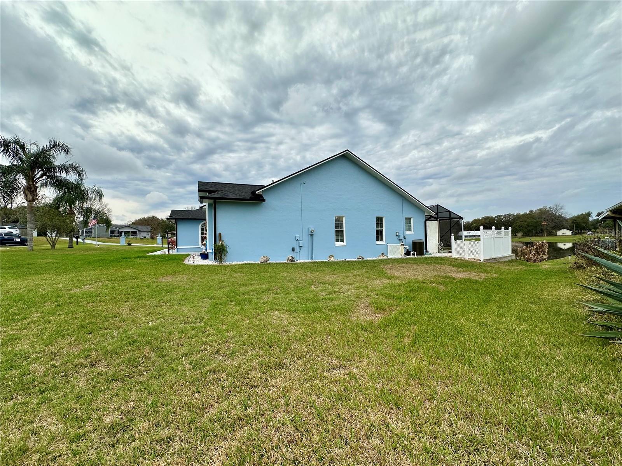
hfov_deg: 102.1
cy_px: 233
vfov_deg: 85.7
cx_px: 311
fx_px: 252
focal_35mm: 14
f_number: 2.2
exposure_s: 1/1916
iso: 40
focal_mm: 2.22
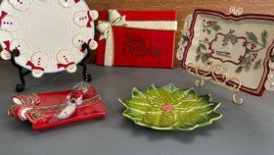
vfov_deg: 36.7
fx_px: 233
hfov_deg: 61.0
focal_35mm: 32
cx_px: 135
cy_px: 64
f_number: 1.78
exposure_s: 1/60
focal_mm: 6.86
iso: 200
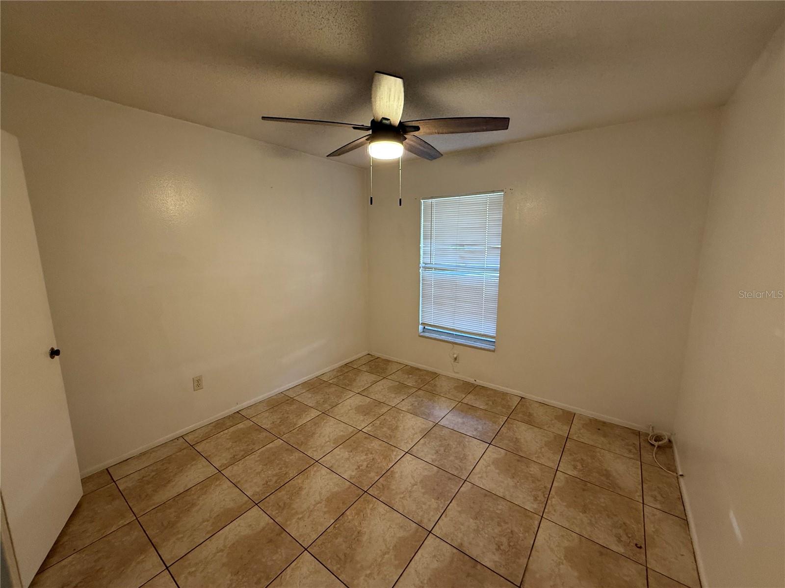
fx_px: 317
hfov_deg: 102.1
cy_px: 294
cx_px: 392
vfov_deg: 85.7
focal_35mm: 14
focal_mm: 2.22
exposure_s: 1/120
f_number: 2.2
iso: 250
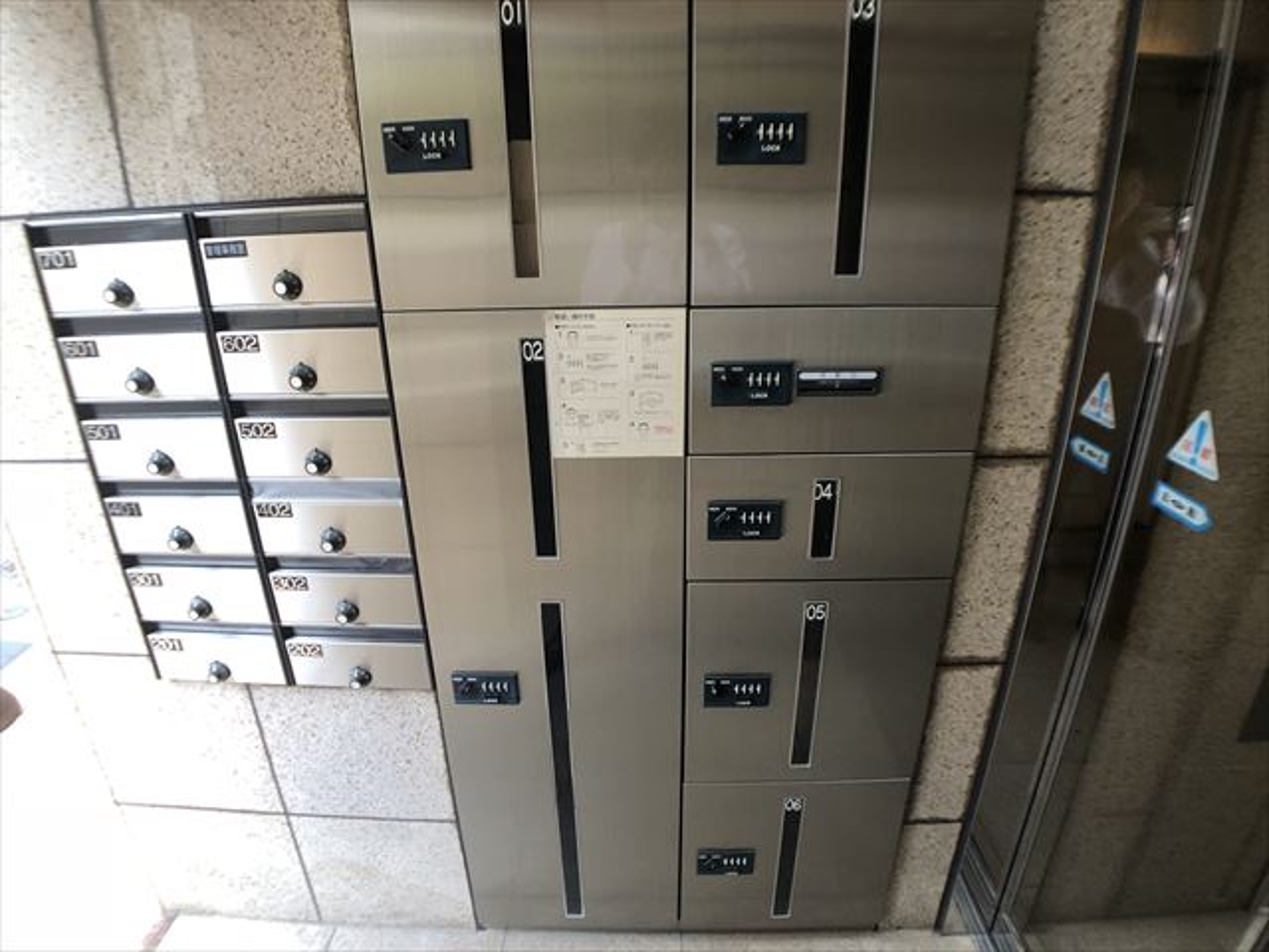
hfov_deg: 63.4
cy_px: 476
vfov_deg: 49.7
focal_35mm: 28
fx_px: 1026
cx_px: 634
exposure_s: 1/33
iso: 25
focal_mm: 3.99
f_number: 1.8
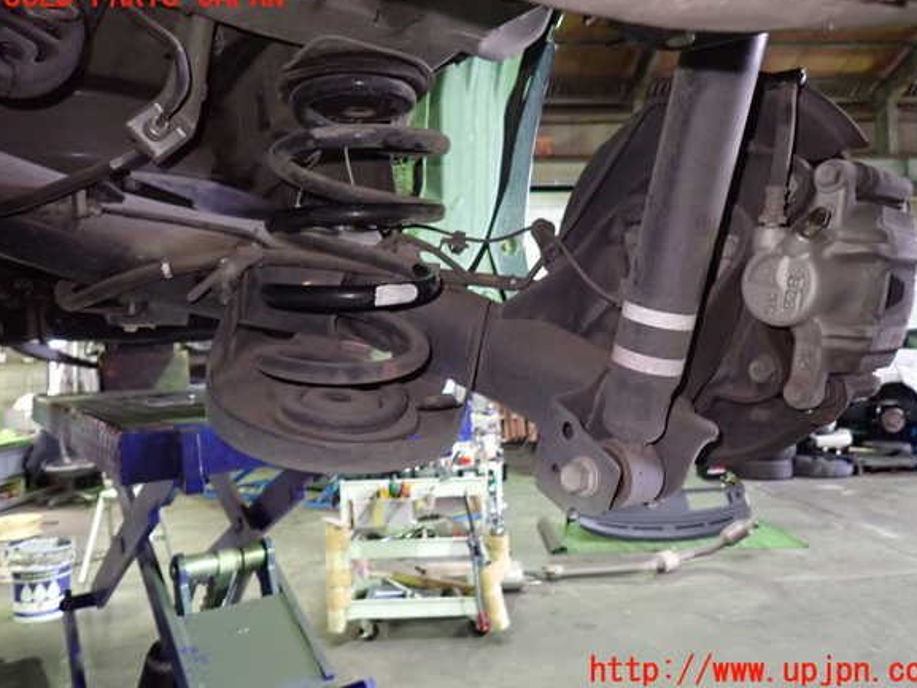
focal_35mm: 26
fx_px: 689
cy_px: 334
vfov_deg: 53.1
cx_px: 472
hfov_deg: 67.3
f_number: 2
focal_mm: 4.5
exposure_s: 1/30
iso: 800
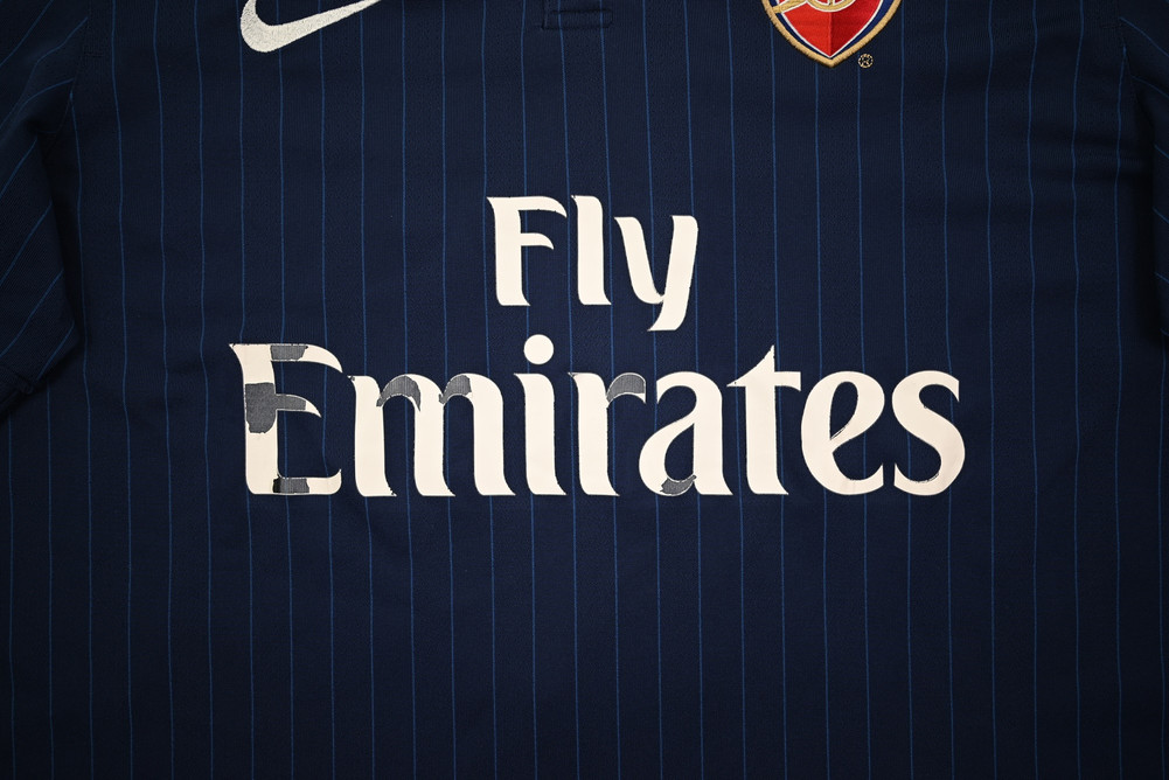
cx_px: 584
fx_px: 1023
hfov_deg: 59.5
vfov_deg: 41.7
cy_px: 390
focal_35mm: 32
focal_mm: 31.5
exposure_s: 1/125
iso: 200
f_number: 4.8
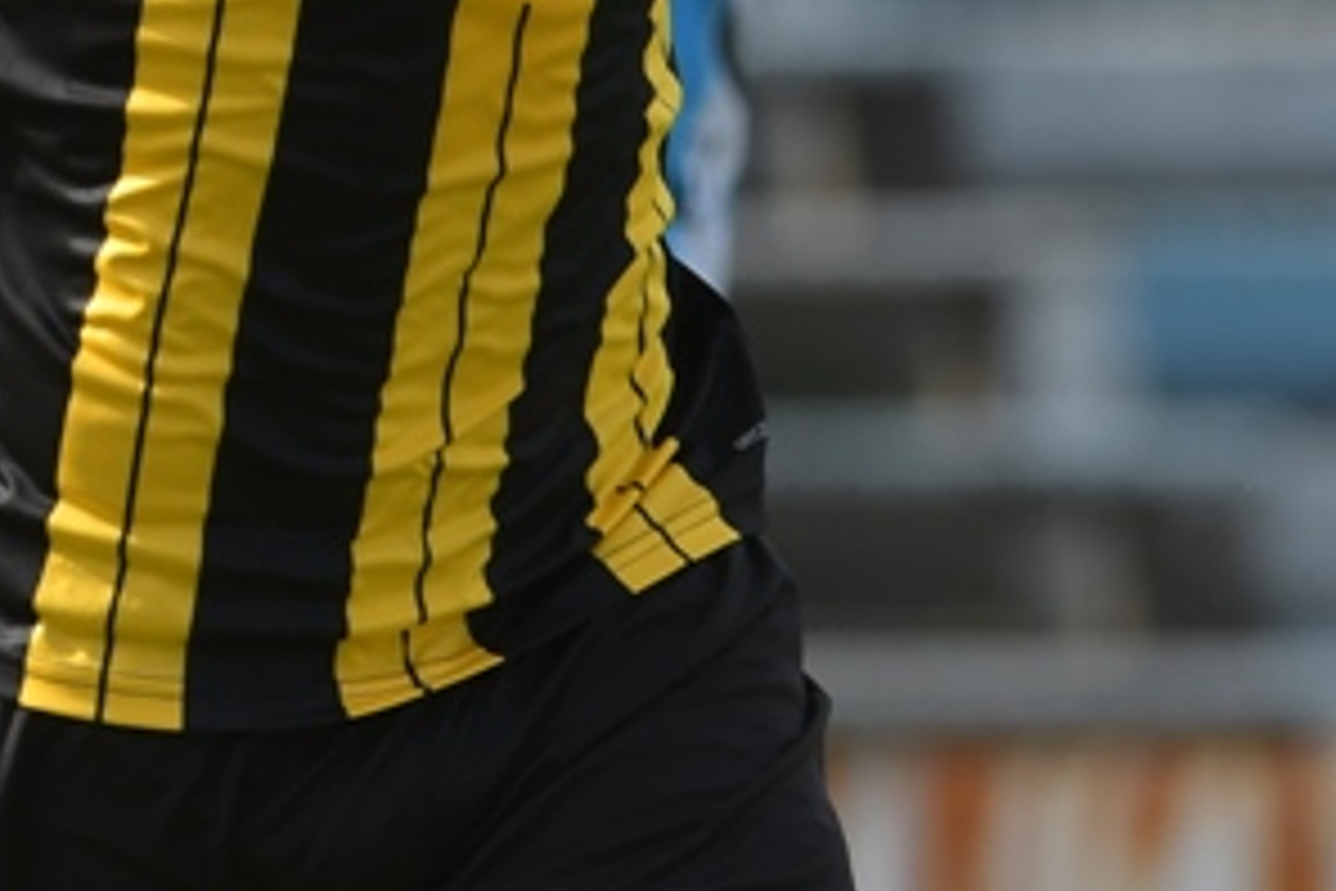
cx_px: 369
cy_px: -457
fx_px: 76703
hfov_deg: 1.0
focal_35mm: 2067
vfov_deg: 0.7
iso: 400
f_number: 6.3
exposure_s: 1/1000
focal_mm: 400
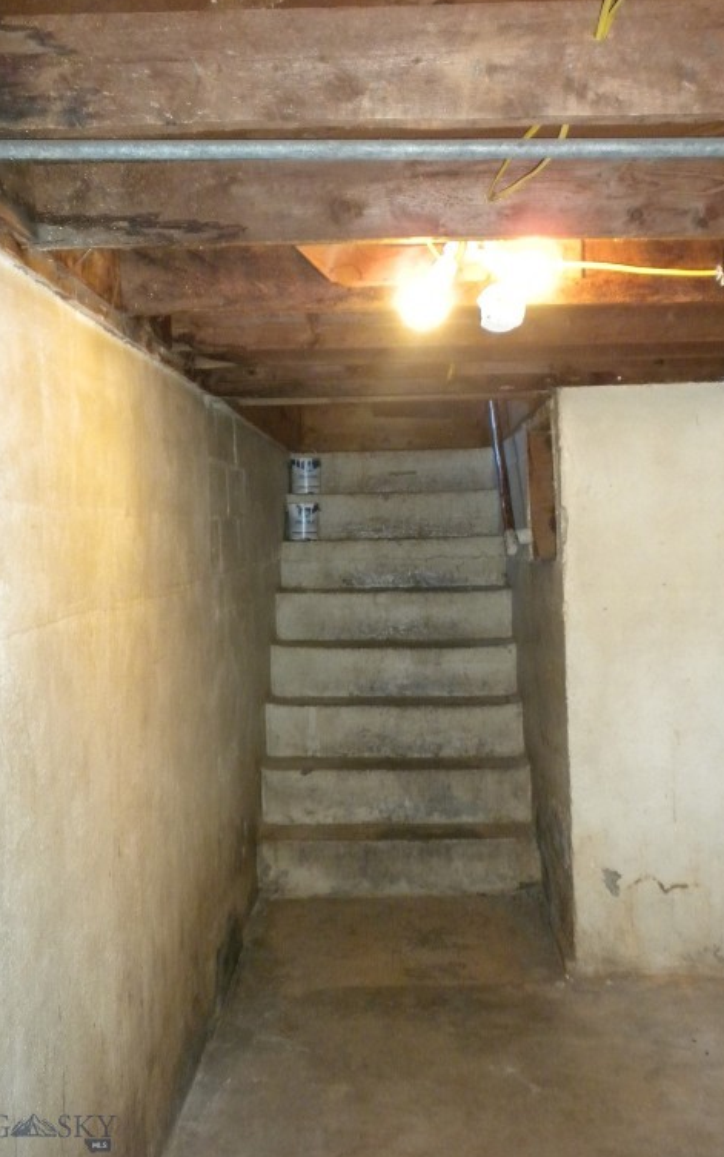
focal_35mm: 40
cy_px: 573
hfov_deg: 32.0
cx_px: 390
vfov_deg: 49.3
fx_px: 1262
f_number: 3.5
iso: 400
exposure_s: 1/30
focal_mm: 6.6
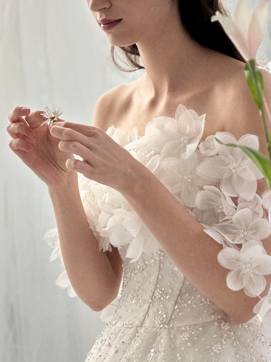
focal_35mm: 114
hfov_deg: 13.0
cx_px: 145
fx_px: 1190
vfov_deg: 17.2
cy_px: 134
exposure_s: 1/121
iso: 64
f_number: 2.8
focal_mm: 9
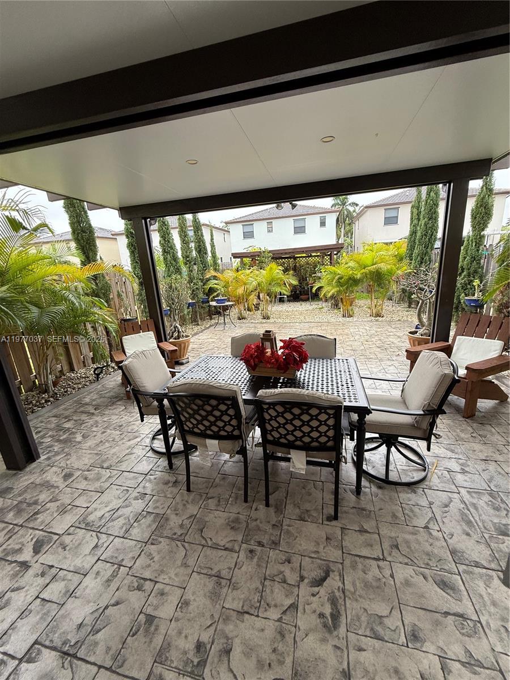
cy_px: 340
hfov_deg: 85.7
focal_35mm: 14
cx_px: 255
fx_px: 275
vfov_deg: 102.1
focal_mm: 2.22
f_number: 2.2
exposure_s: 1/99
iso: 80
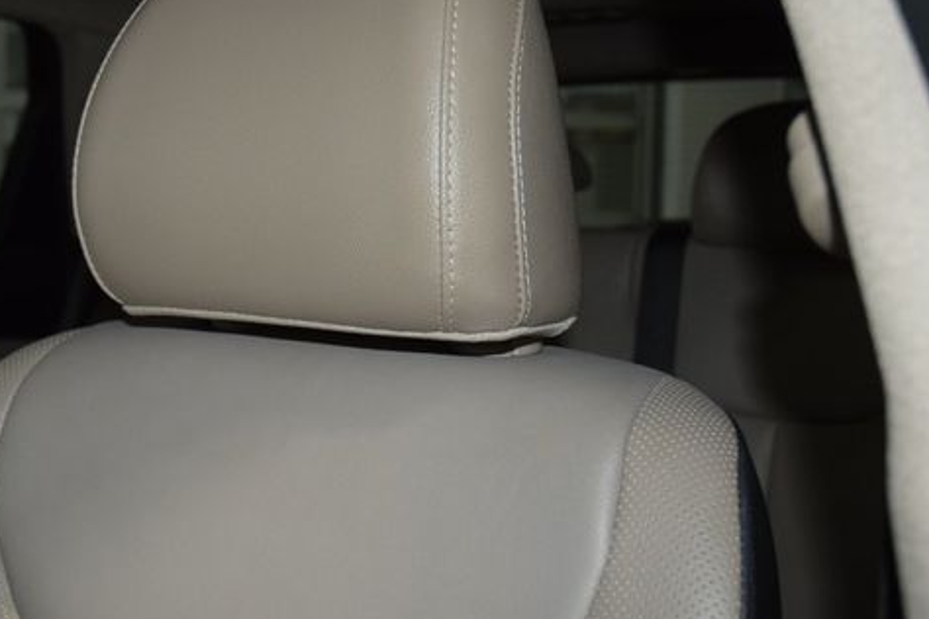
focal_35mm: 51
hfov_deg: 38.7
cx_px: 318
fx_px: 1308
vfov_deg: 26.6
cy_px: 281
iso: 1100
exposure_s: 1/100
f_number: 3.8
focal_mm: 25
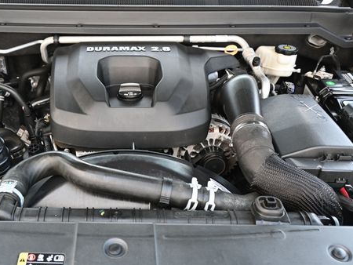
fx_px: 429
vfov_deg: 34.3
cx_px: 117
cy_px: 148
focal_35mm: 42
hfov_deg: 44.1
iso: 560
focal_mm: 20.5
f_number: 3.8
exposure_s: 1/125
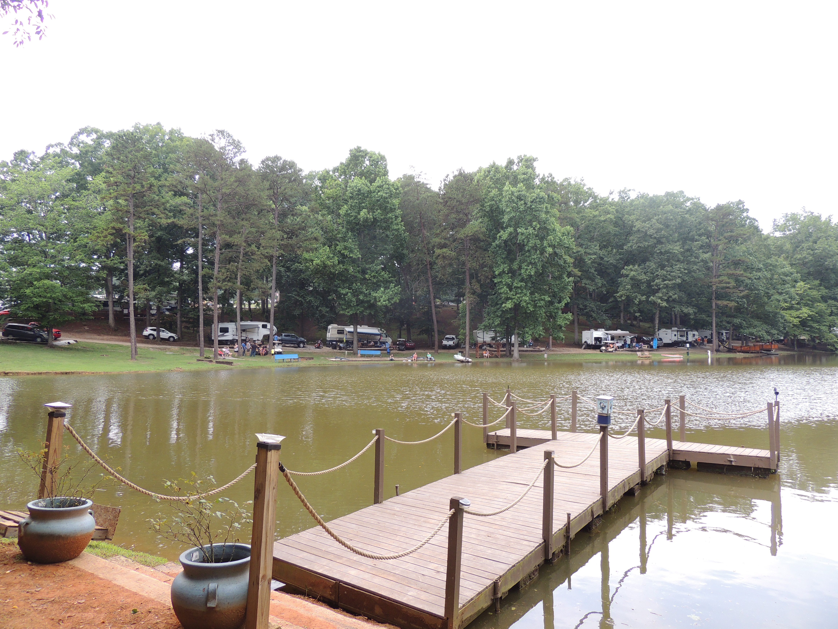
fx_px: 581
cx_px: 419
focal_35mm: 24
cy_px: 314
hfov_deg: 71.6
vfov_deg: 56.8
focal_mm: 4.3
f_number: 3
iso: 100
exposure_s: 1/250
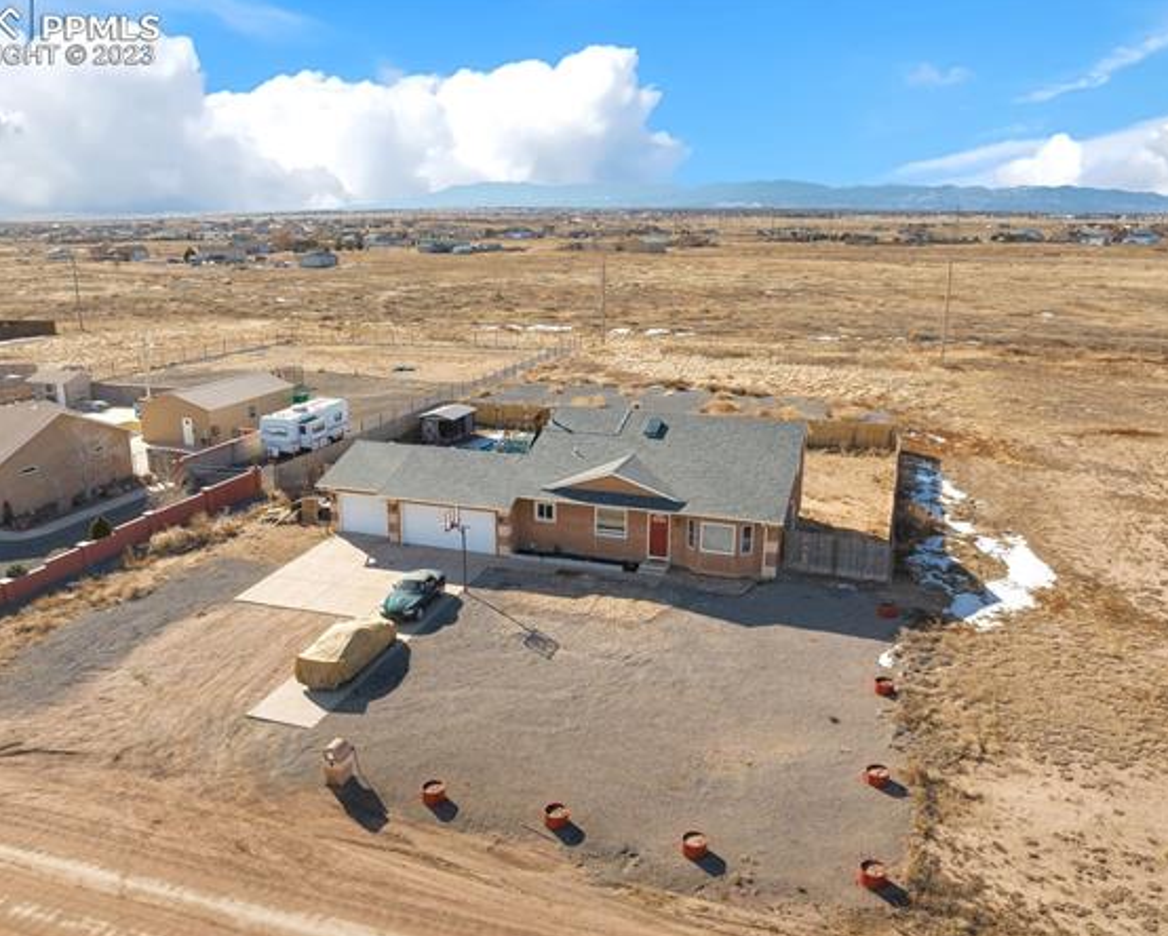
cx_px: 571
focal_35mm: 27
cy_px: 495
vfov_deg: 53.2
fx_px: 934
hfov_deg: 64.0
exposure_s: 1/2500
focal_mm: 12.29
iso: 160
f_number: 2.8
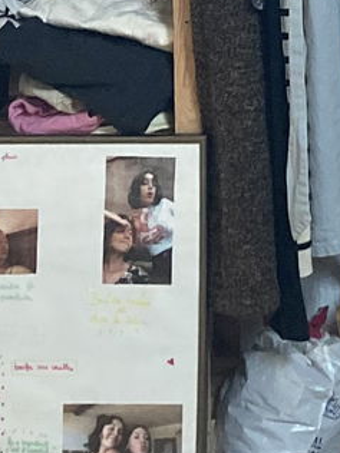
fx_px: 2475
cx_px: 722
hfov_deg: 7.5
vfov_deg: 9.8
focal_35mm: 189
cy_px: -431
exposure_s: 1/60
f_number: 1.8
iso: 125
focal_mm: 3.99
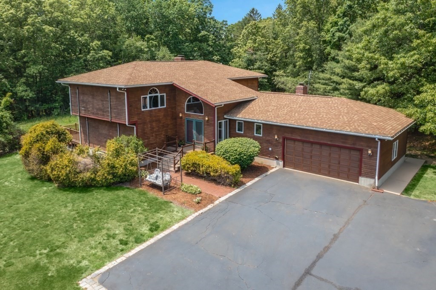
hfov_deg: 65.5
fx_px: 339
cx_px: 218
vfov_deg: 46.4
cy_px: 145
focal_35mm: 28
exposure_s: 1/60
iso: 100
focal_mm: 10.26
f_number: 4.5
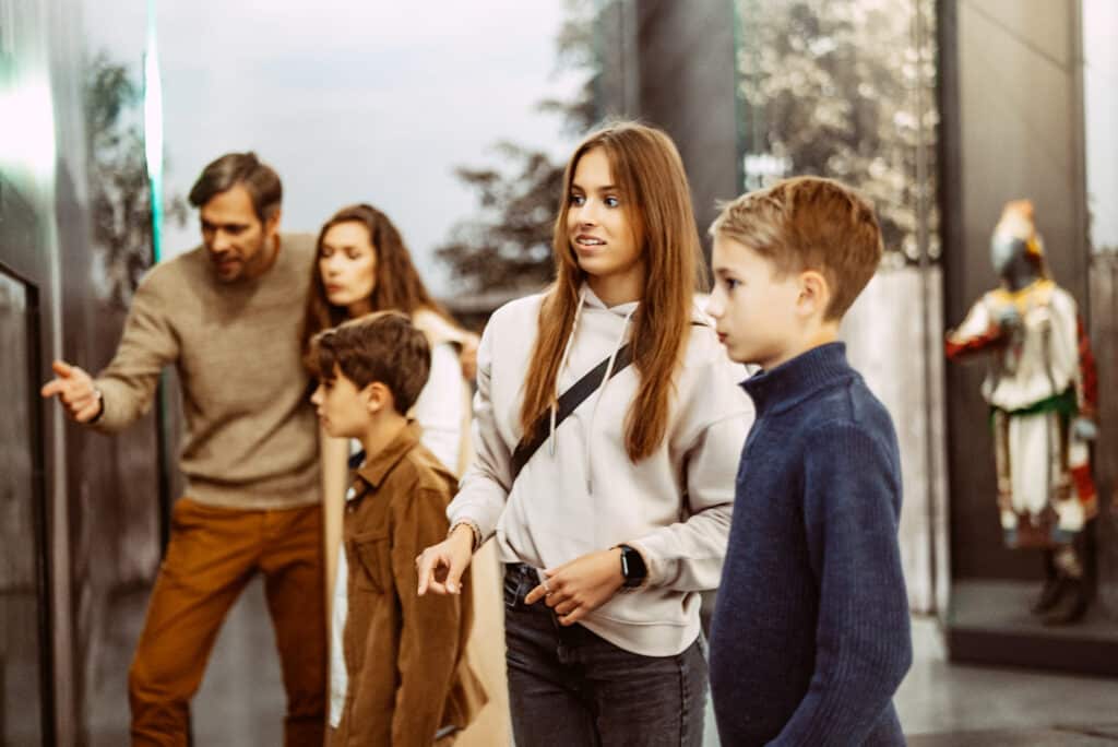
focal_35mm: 50
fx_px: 1554
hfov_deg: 39.6
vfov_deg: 27.0
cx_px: 559
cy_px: 374
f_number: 1.4
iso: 3200
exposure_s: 1/125
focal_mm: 50
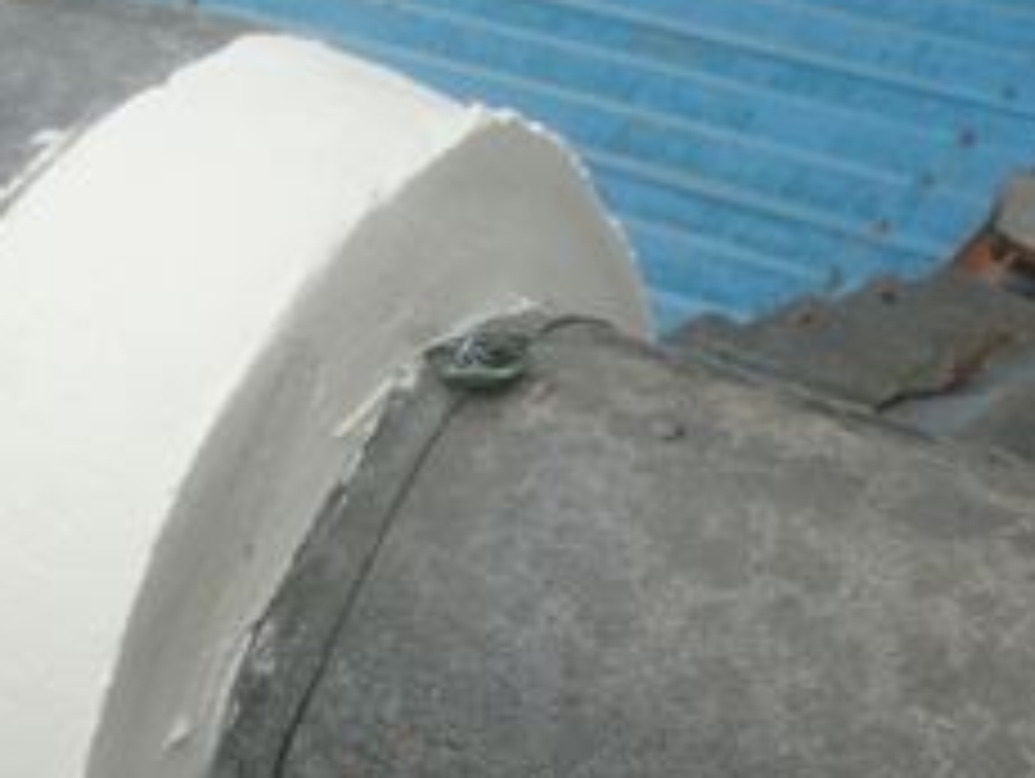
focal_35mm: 75
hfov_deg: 24.7
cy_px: 868
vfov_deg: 18.9
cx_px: -18
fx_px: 2245
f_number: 3.2
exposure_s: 1/320
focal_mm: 4.9
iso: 50
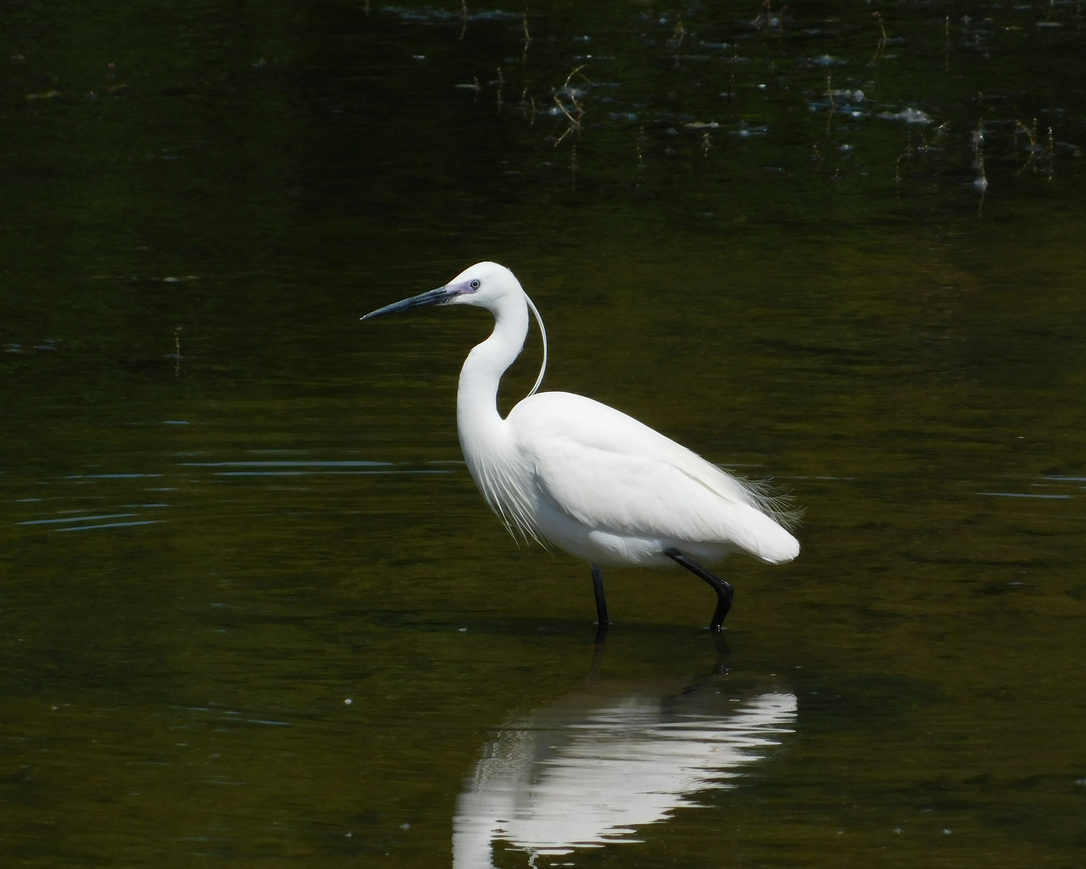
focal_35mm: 953
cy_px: 435
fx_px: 30627
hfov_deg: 2.0
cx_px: 551
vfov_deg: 1.6
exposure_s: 1/800
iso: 125
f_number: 6.5
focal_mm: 160
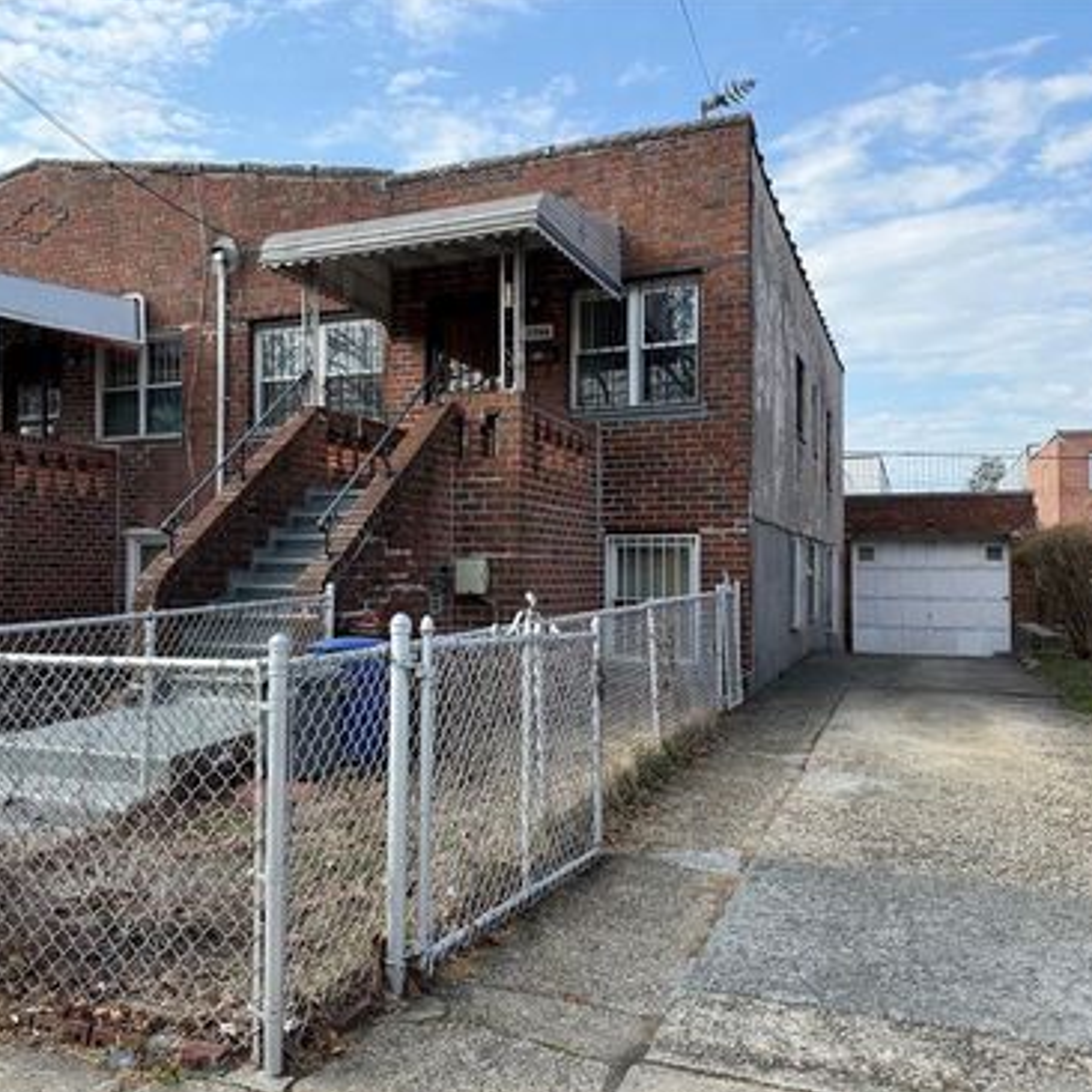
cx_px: 451
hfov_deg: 55.3
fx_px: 1035
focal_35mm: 29
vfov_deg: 55.6
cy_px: 550
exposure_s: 1/2169
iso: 100
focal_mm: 6.76
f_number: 1.78
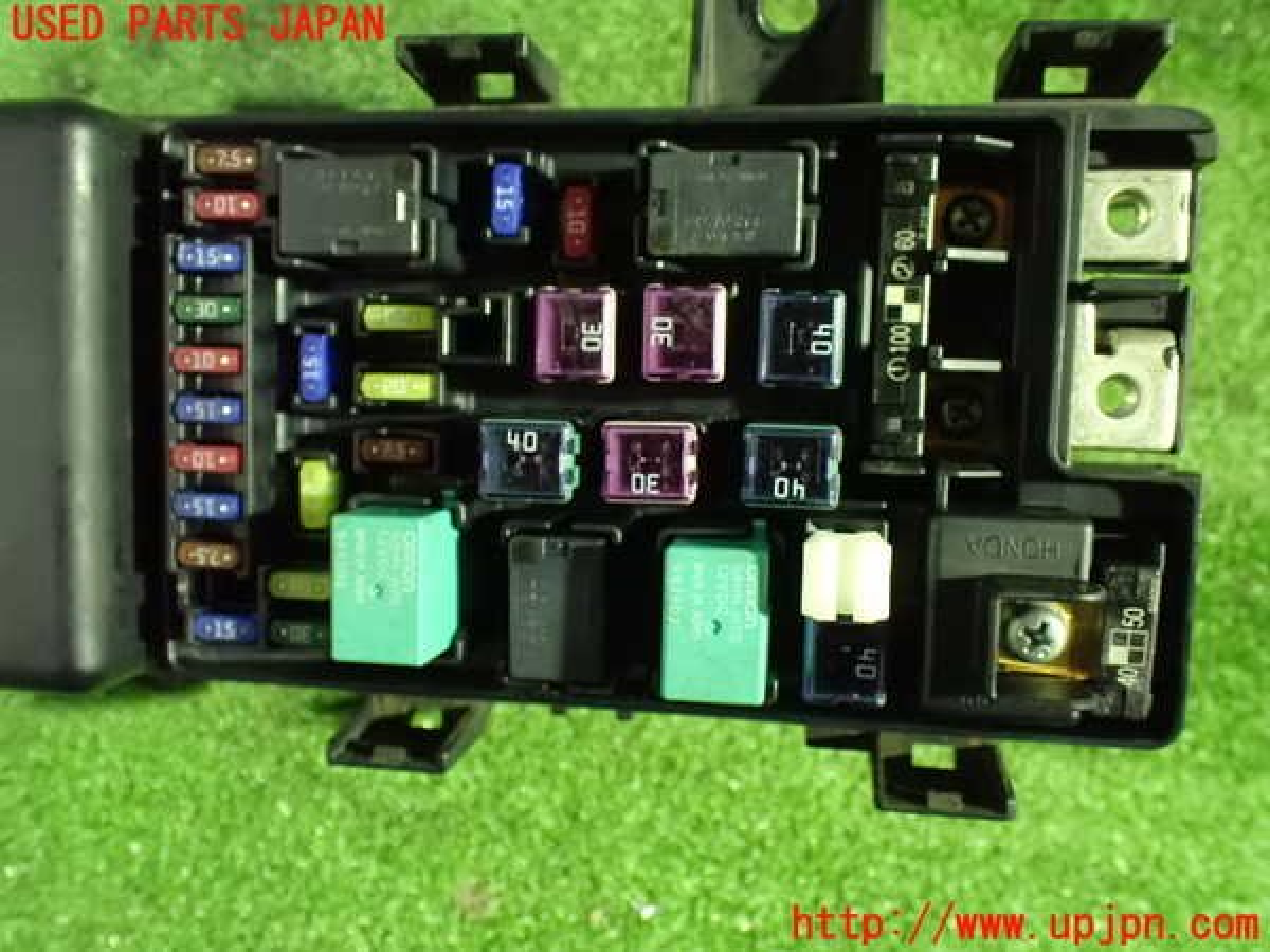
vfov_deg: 46.8
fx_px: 1101
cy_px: 476
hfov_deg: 60.0
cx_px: 635
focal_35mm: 30
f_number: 2.3
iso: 1600
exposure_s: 1/30
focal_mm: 5.4
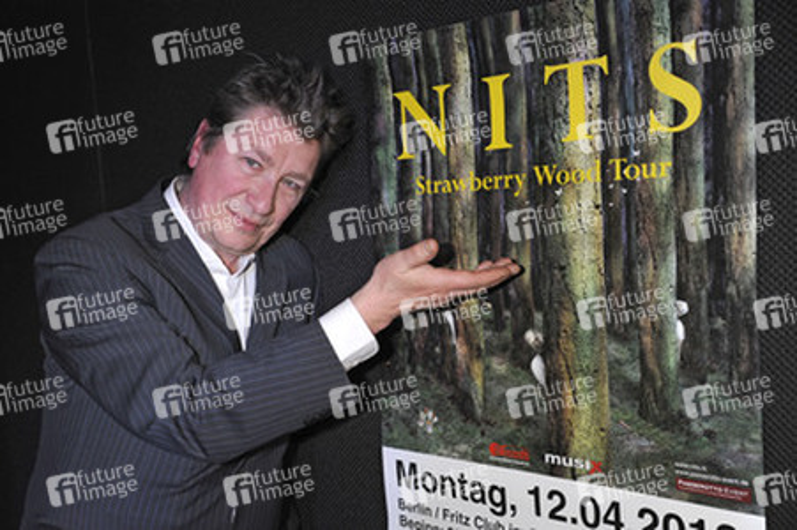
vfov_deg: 31.8
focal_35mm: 42
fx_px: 929
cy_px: 265
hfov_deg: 46.4
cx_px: 398
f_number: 4.5
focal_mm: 42
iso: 1000
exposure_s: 1/125
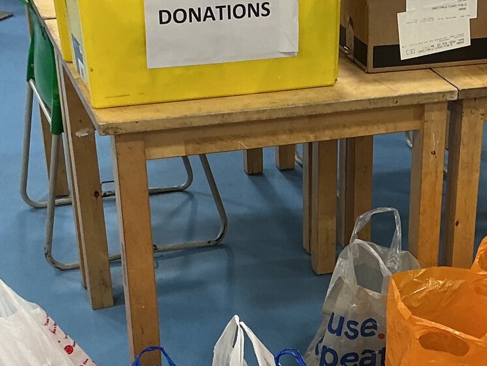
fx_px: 1126
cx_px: 408
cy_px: 275
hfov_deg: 23.9
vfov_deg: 18.3
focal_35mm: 80
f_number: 1.8
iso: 100
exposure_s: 1/50
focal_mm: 3
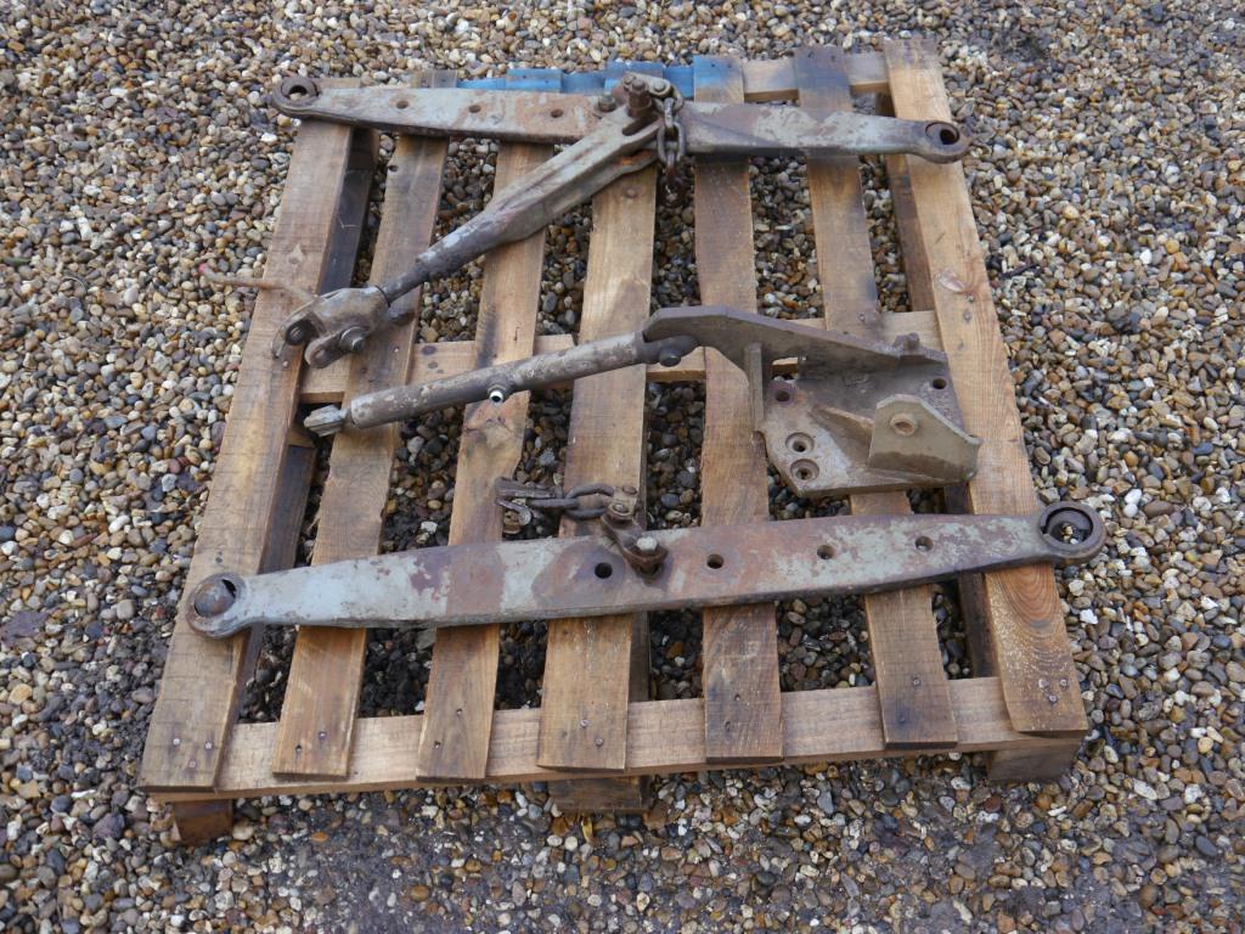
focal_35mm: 38
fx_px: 1367
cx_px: 622
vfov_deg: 37.7
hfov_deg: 49.0
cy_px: 467
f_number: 4.2
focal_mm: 19
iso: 160
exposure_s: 1/100
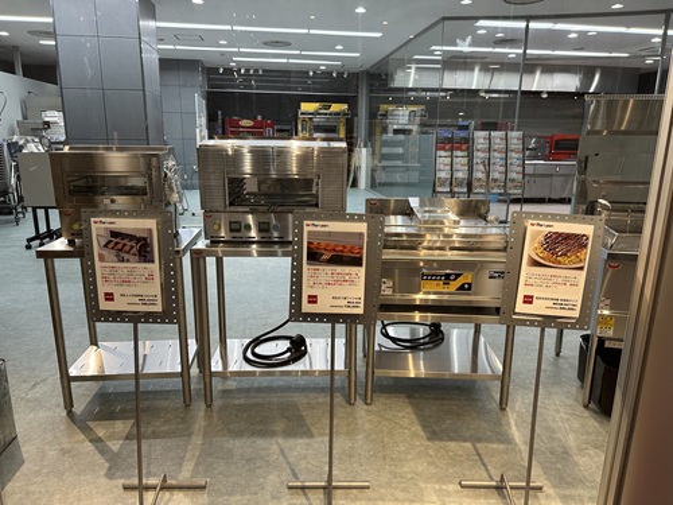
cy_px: 252
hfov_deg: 71.6
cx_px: 336
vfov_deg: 56.8
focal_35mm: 24
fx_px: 467
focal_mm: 6.86
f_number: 1.78
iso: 125
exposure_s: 1/100
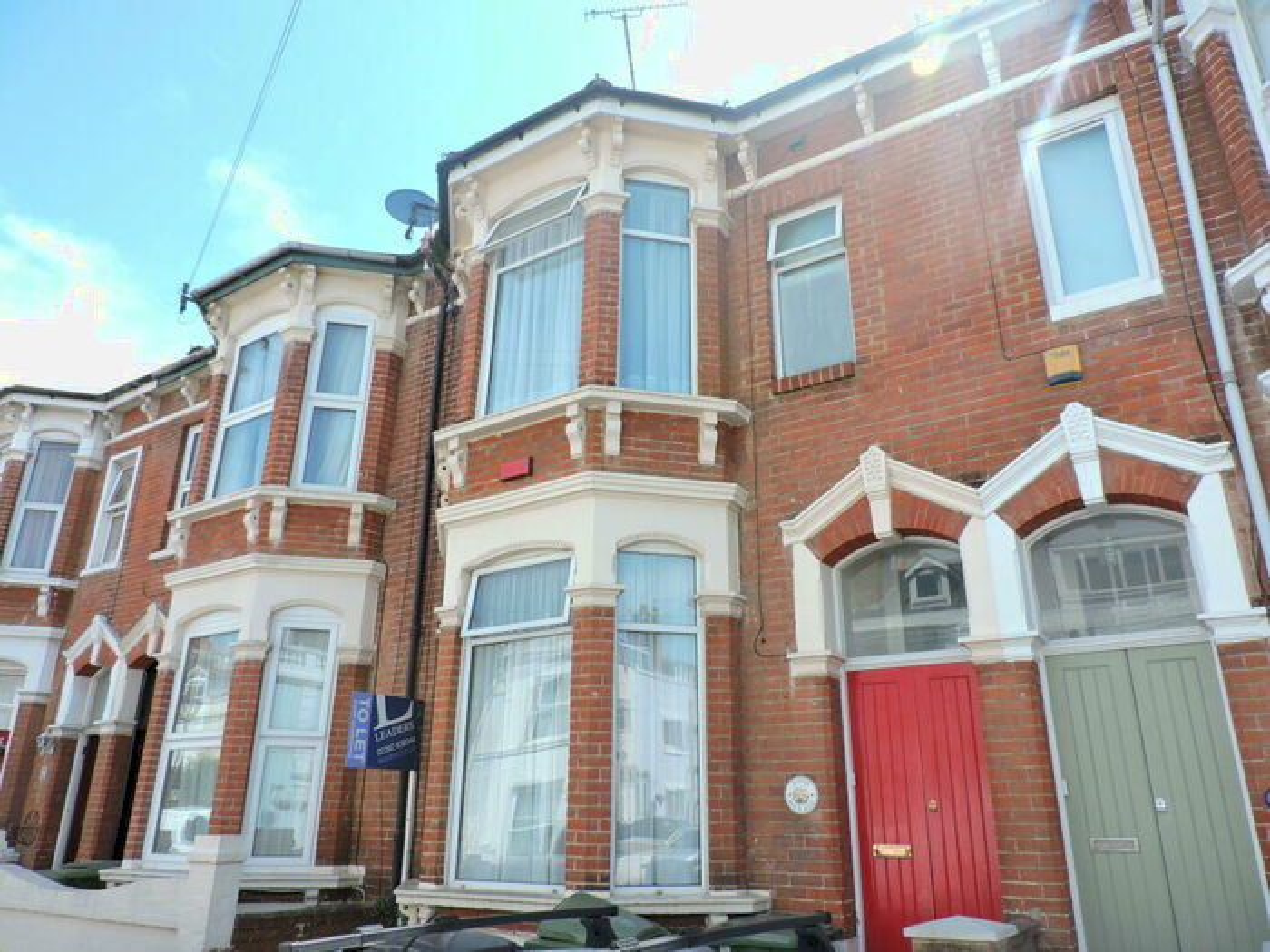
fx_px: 881
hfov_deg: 71.6
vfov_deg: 56.8
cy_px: 476
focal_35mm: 24
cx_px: 635
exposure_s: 1/500
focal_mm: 4.3
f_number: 3
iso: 100
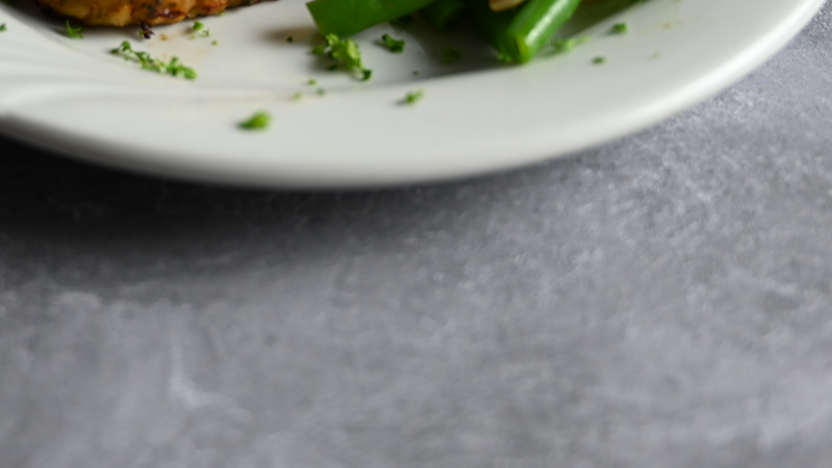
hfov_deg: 30.2
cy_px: 31
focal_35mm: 69
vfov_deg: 17.2
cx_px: 246
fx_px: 1522
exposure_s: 1/40
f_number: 4
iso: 180
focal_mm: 40
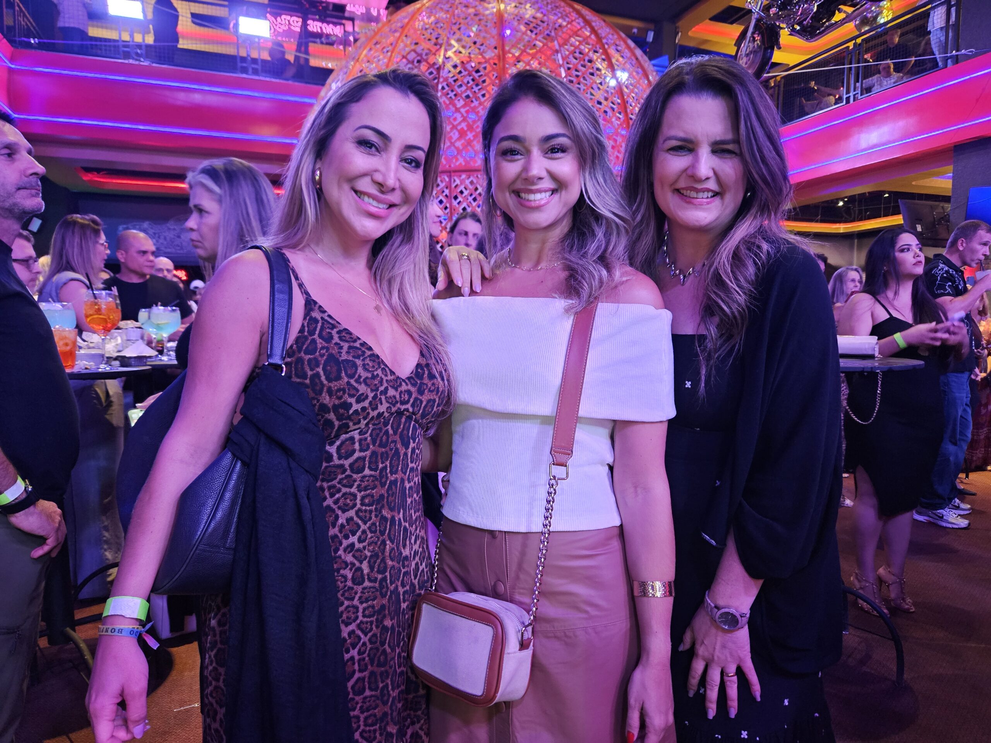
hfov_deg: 73.9
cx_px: 496
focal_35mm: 23
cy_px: 372
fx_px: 658
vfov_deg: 58.9
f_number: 1.8
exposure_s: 1/30
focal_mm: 5.4
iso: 640
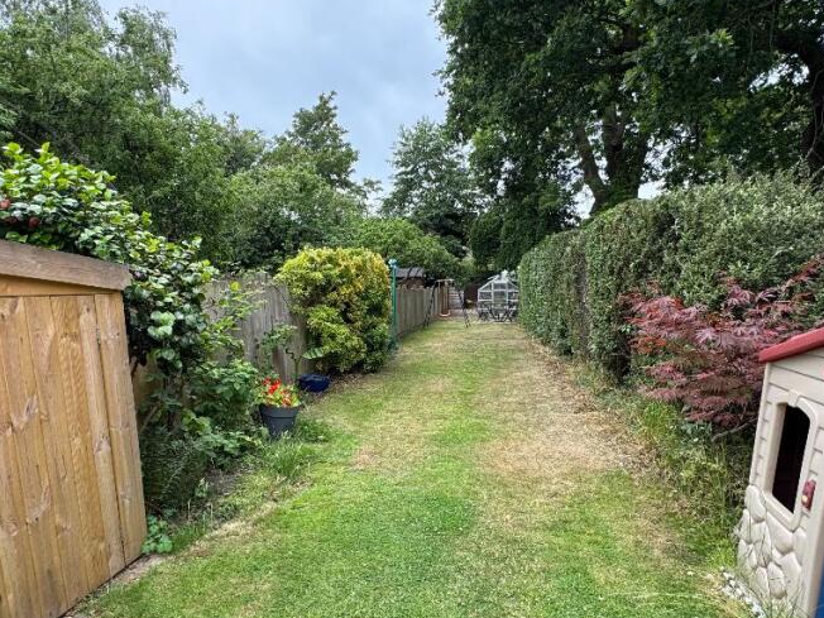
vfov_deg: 60.5
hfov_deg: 76.4
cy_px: 374
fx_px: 524
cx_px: 403
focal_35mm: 22
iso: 40
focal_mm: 2.22
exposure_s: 1/343
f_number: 2.2
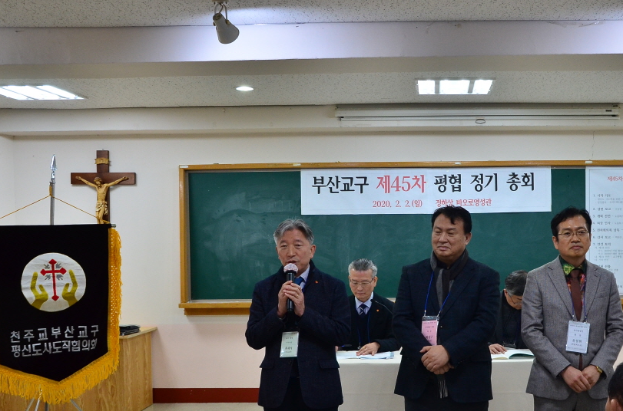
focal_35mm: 50
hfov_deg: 39.4
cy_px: 276
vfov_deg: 26.8
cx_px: 421
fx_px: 858
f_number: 5.6
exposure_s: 1/80
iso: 800
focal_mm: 23
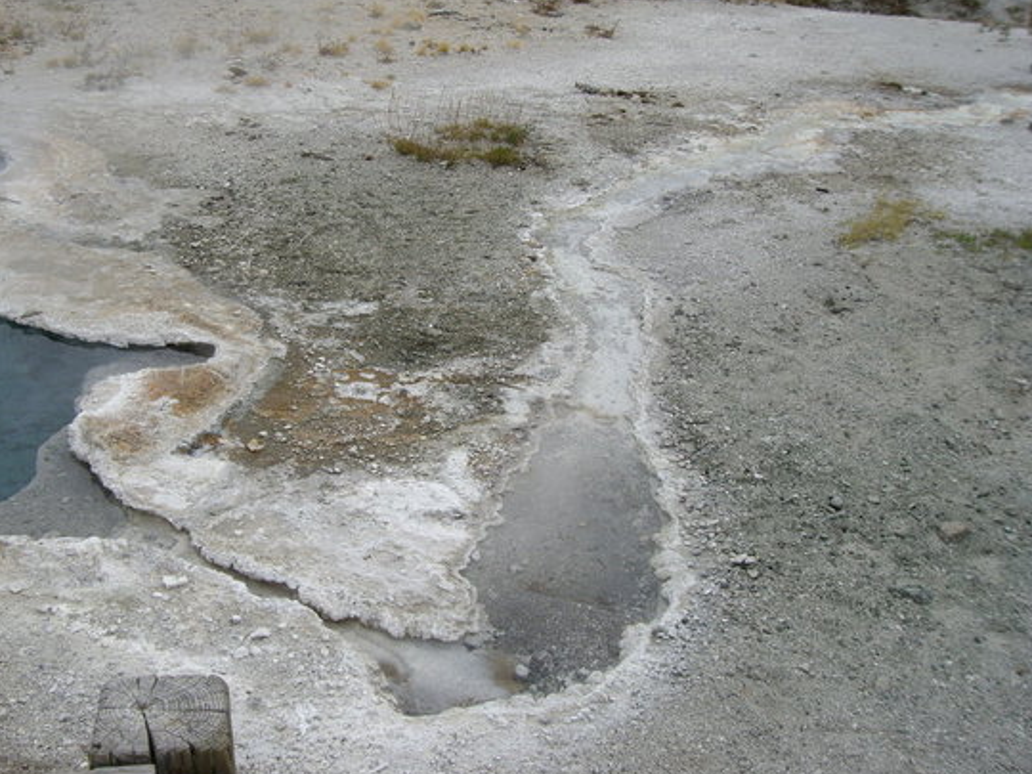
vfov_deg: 32.1
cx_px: 424
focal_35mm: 45
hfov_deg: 41.9
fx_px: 1342
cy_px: 327
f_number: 4.3
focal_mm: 6.2
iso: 50
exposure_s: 1/200
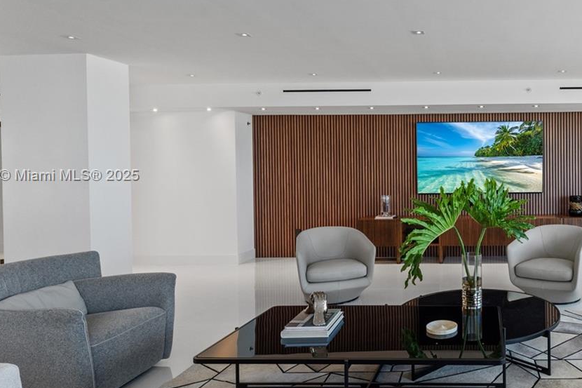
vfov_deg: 47.9
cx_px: 475
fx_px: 436
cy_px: 176
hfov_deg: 61.2
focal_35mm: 27
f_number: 9
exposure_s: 1/20
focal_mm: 14
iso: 500
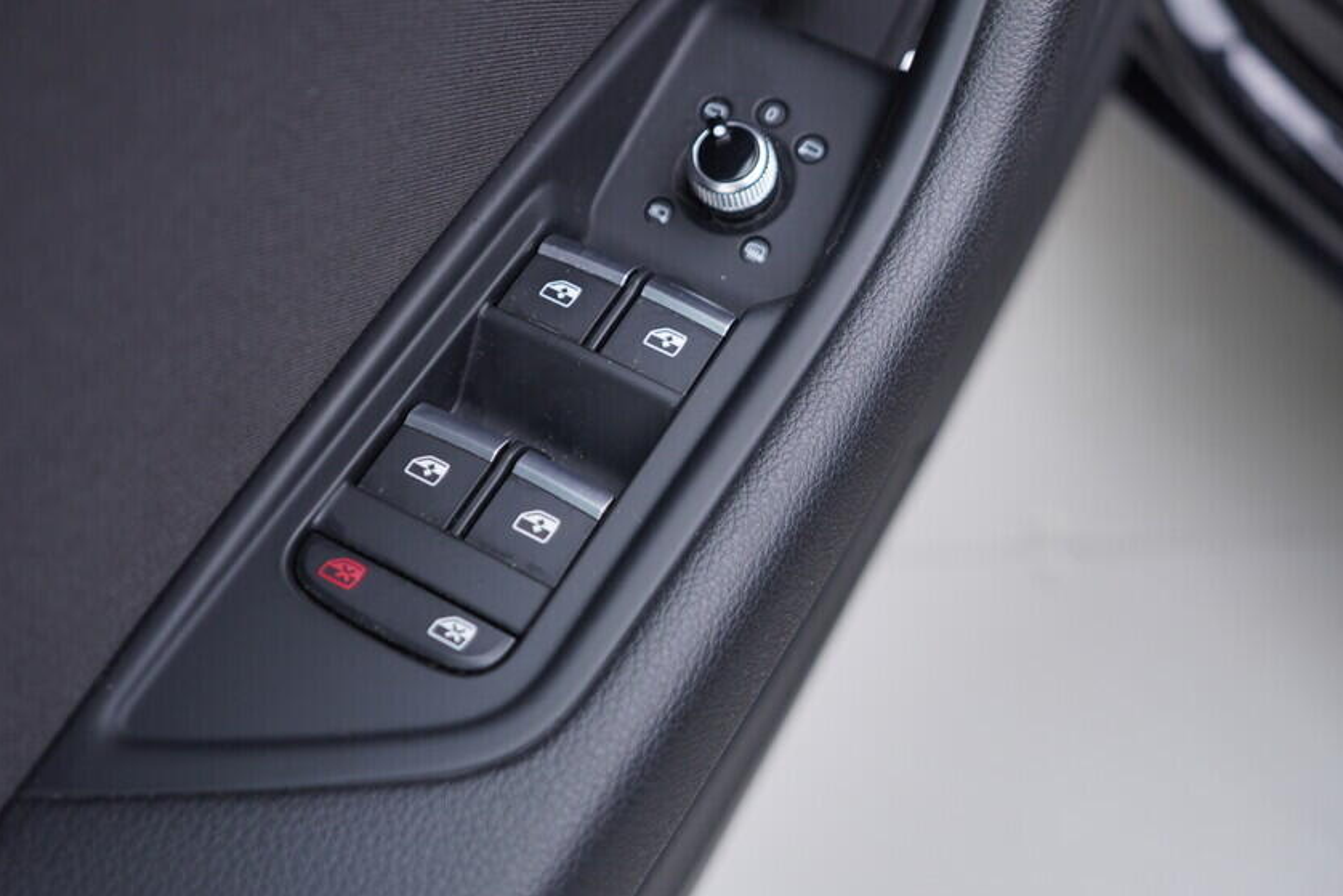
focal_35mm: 44
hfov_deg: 44.3
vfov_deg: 30.5
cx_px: 785
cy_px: 406
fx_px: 1642
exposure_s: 1/40
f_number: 2.8
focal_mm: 24
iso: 125
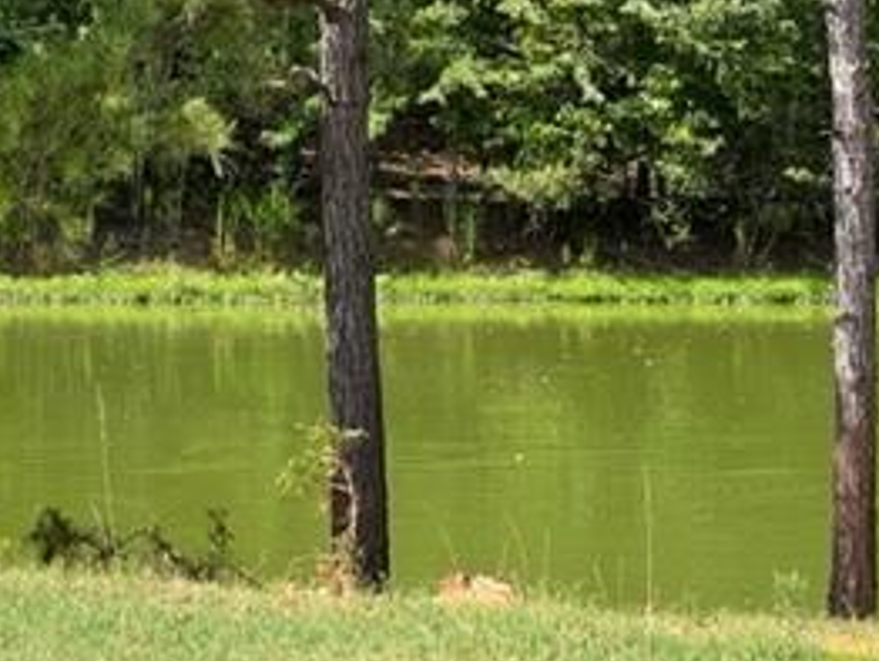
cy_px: 258
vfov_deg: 7.9
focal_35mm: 188
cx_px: 691
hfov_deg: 10.5
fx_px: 4778
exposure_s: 1/304
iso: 32
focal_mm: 9
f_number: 2.8
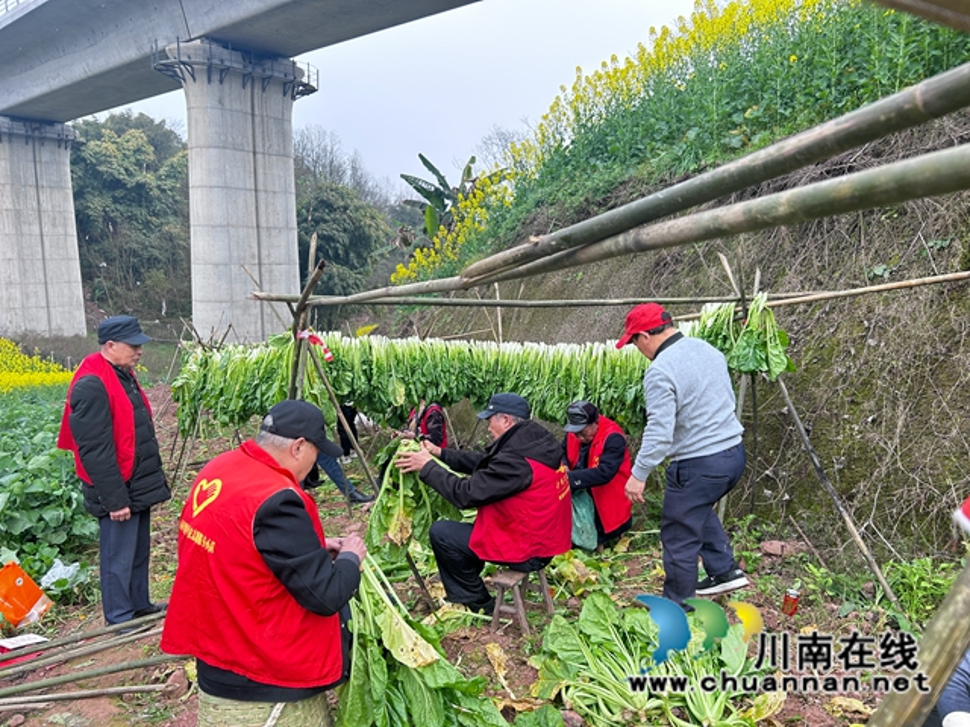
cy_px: 364
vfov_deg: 53.1
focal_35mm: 26
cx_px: 485
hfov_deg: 67.3
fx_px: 729
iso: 50
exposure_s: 1/531
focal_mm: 5.7
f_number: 1.5
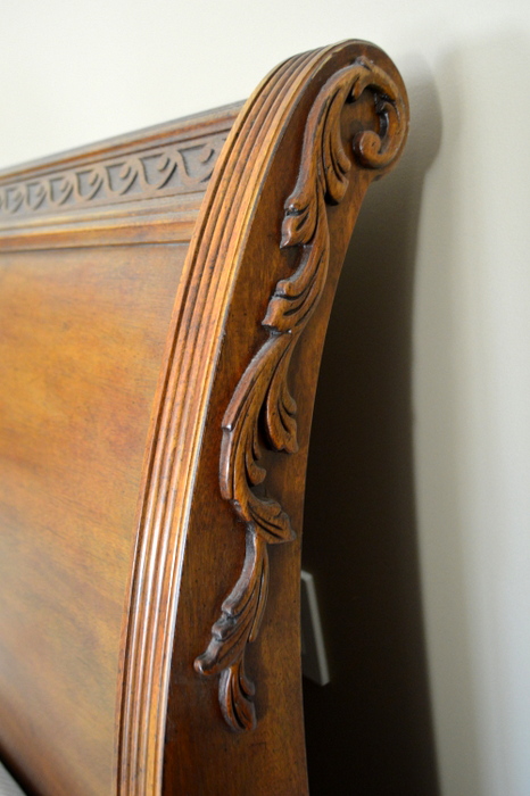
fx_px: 729
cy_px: 398
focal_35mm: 33
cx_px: 265
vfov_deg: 57.2
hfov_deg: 39.9
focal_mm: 22
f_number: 4
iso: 1400
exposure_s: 1/15
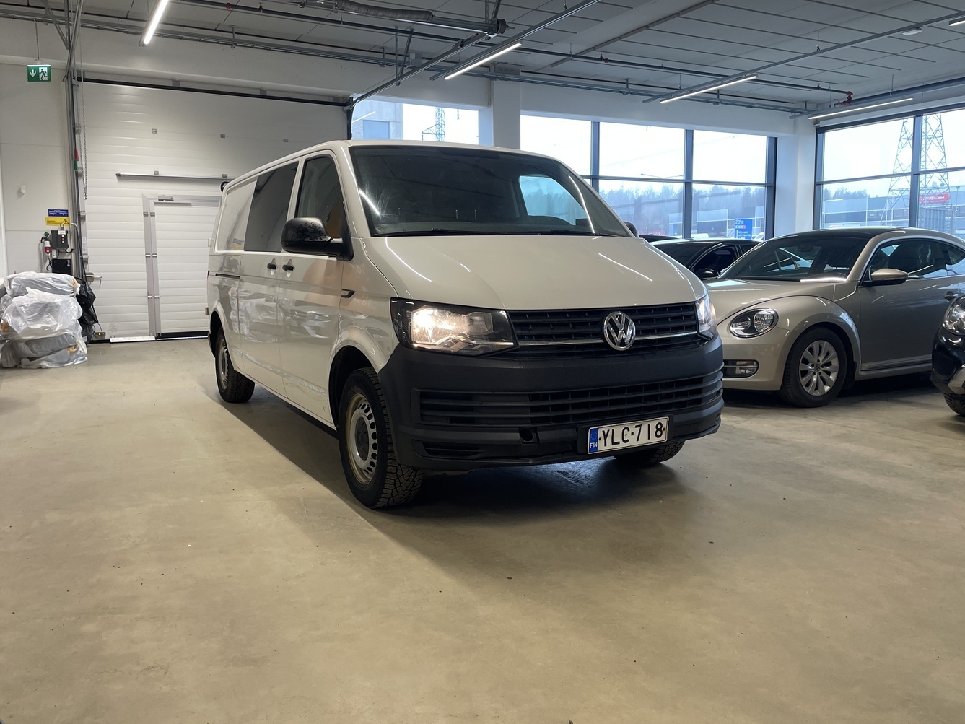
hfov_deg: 63.4
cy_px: 344
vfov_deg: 49.7
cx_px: 468
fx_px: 781
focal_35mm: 28
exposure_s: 1/100
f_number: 1.6
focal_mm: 4.2
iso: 80
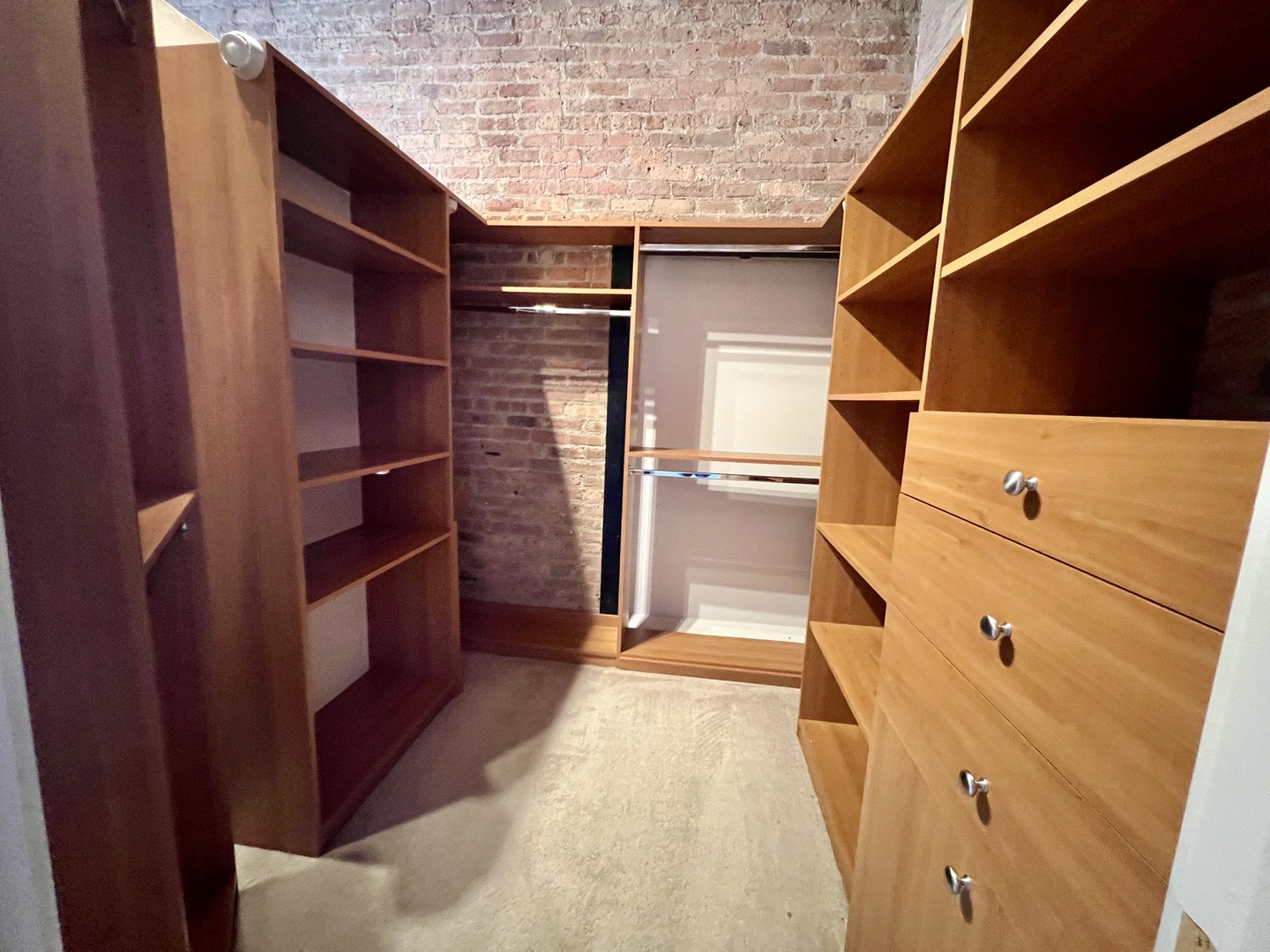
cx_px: 635
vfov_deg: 89.9
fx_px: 477
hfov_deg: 106.2
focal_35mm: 13
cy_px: 476
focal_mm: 1.57
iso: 800
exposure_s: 1/40
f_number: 1.8
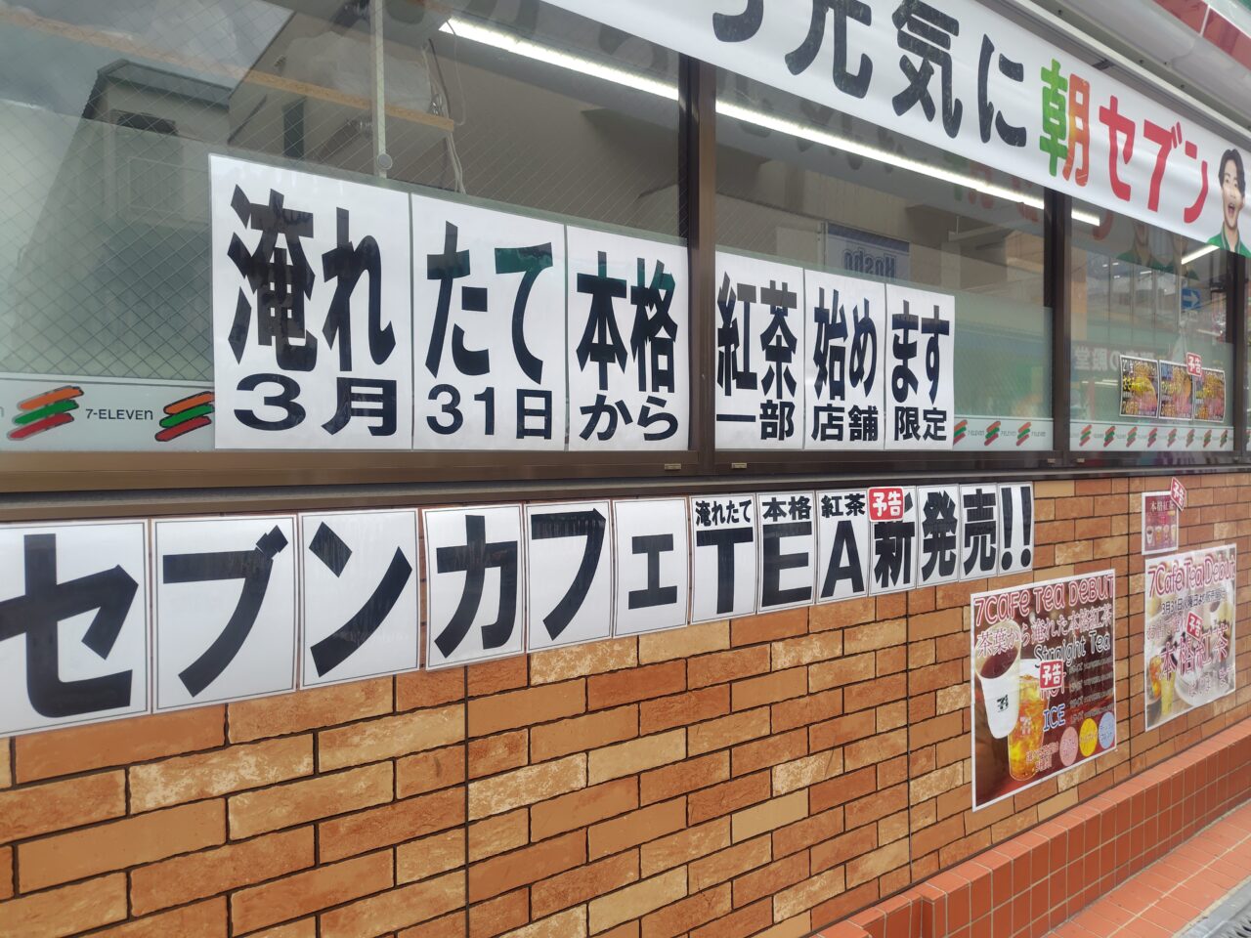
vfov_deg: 58.9
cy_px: 469
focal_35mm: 23
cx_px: 626
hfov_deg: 73.9
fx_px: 831
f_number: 1.9
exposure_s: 1/245
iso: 50
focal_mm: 5.6
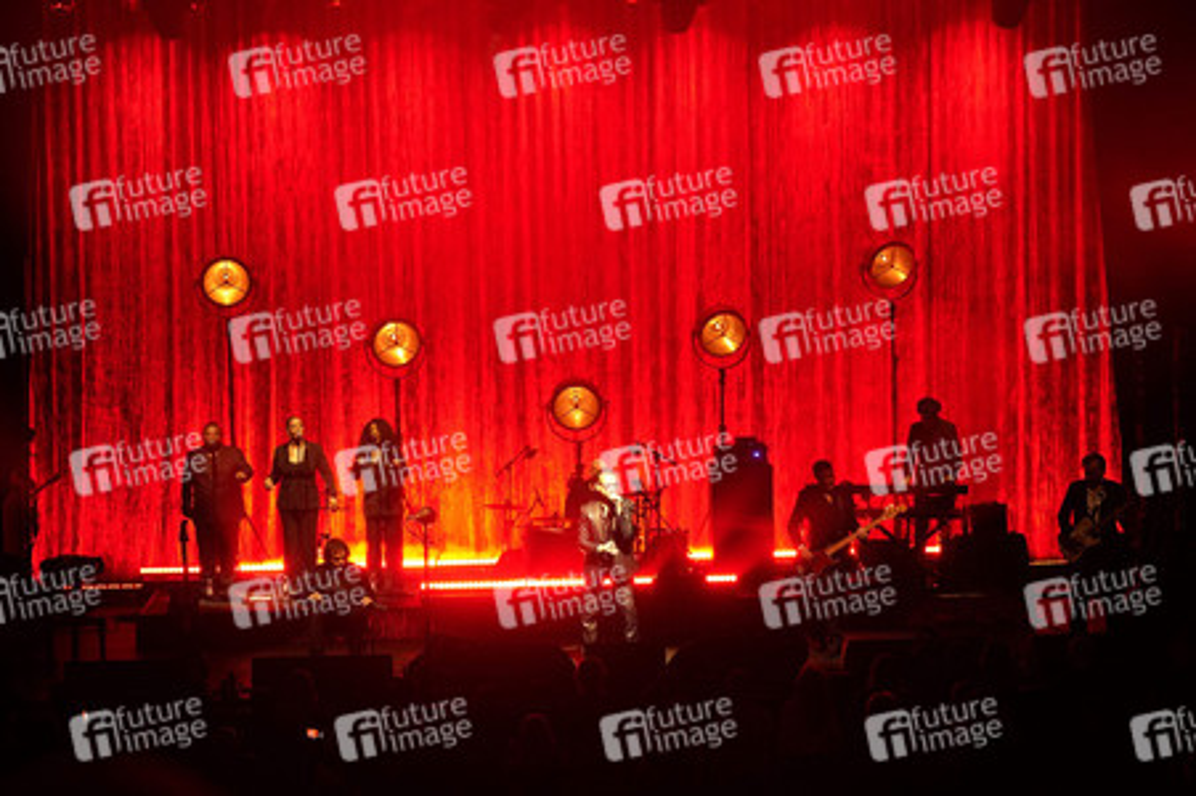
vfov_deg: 19.4
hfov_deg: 28.9
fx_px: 2324
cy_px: 398
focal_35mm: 70
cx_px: 598
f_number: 4
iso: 1600
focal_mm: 70
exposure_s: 1/100
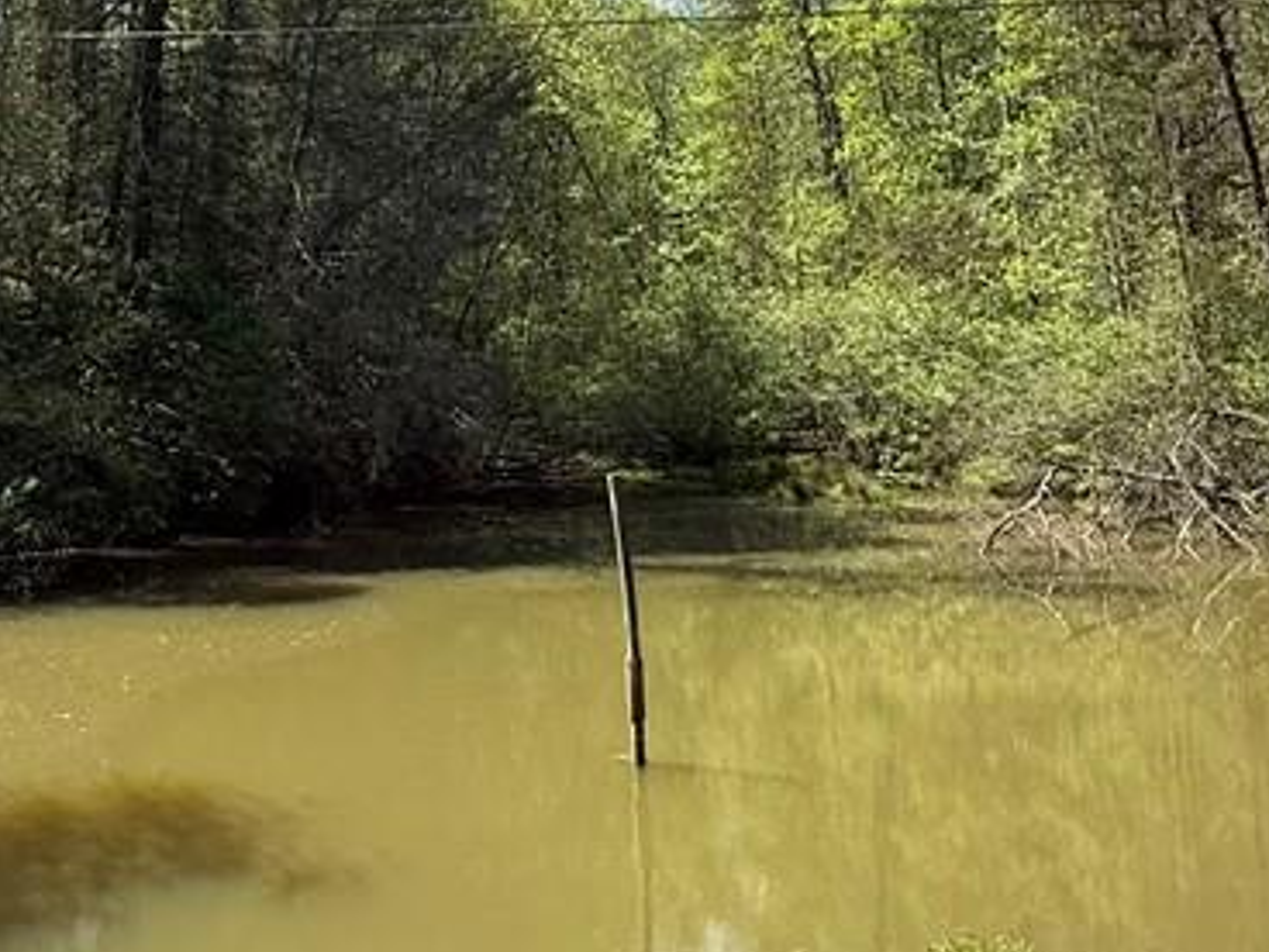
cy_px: 97
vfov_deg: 34.7
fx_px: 1430
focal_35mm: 39
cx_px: 428
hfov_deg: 47.1
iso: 64
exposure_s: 1/1572
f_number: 2.2
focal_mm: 2.22
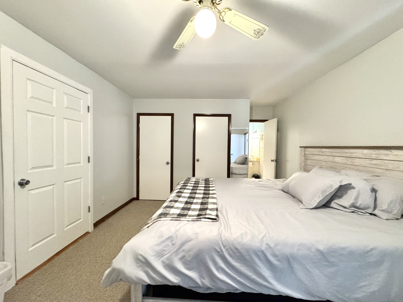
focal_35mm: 14
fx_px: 163
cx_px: 202
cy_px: 151
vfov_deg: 85.7
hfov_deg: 102.1
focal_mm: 2.22
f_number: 2.2
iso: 800
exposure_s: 1/60
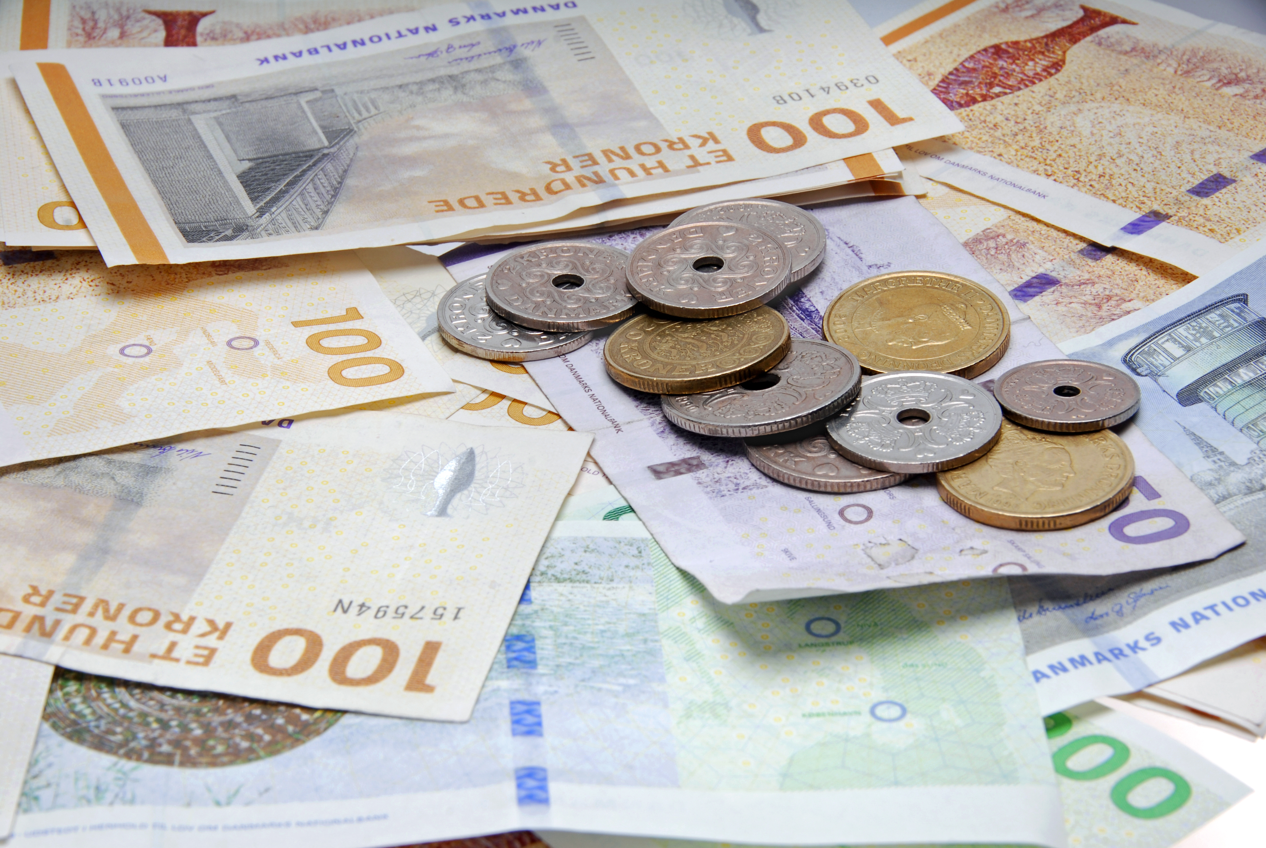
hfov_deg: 16.6
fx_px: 4331
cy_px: 424
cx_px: 633
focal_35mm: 123
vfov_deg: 11.2
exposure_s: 1/160
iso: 100
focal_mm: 82
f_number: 18
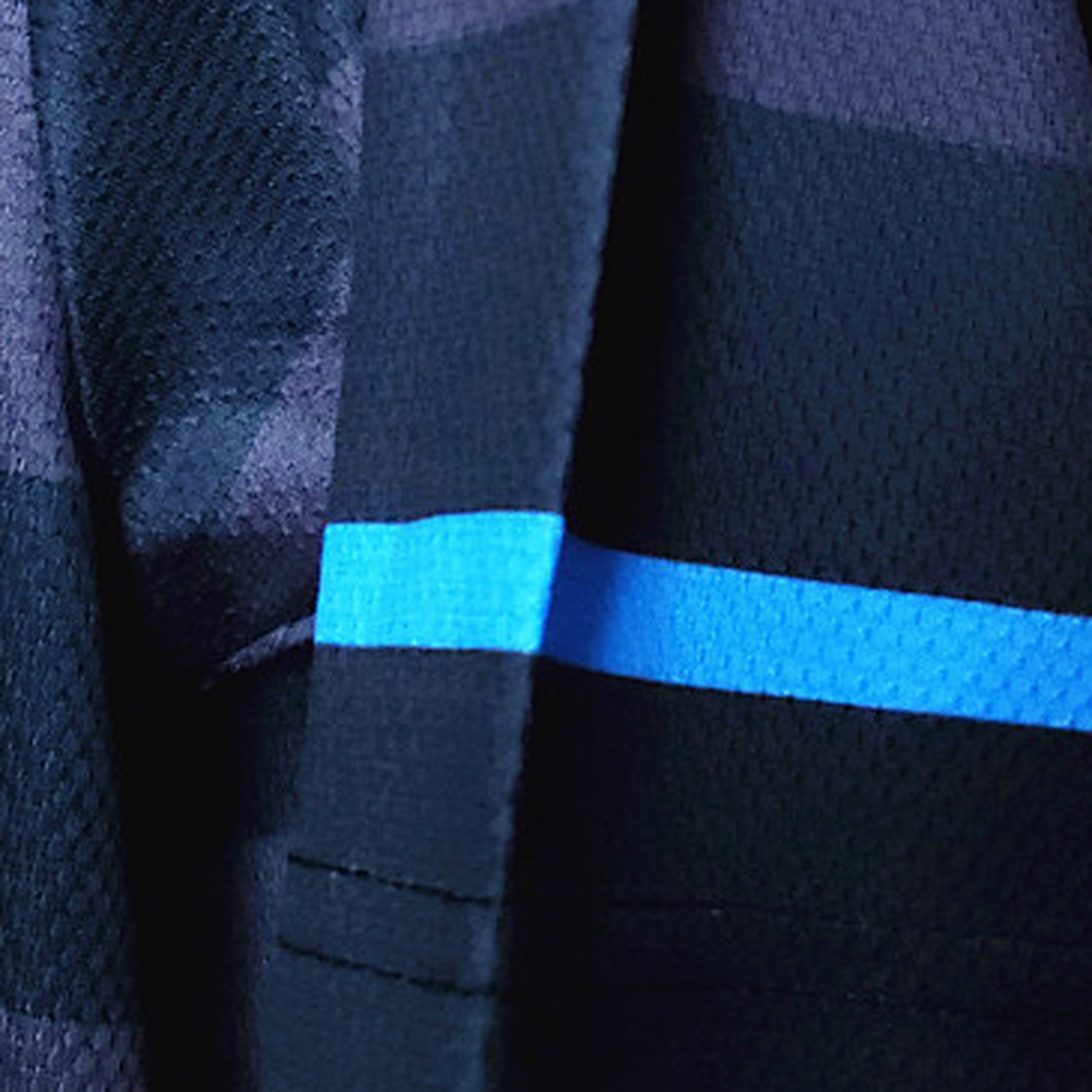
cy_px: 42
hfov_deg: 25.3
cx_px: 404
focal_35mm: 68
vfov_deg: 24.4
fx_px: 2427
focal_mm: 4.3
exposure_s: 1/90
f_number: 1.5
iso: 400
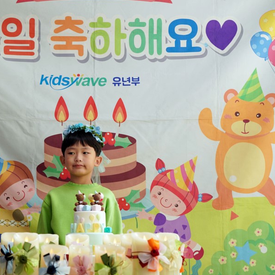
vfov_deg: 19.3
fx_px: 809
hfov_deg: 19.2
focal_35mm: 90
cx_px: 86
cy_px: 137
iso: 200
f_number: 4
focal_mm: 70
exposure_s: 1/160
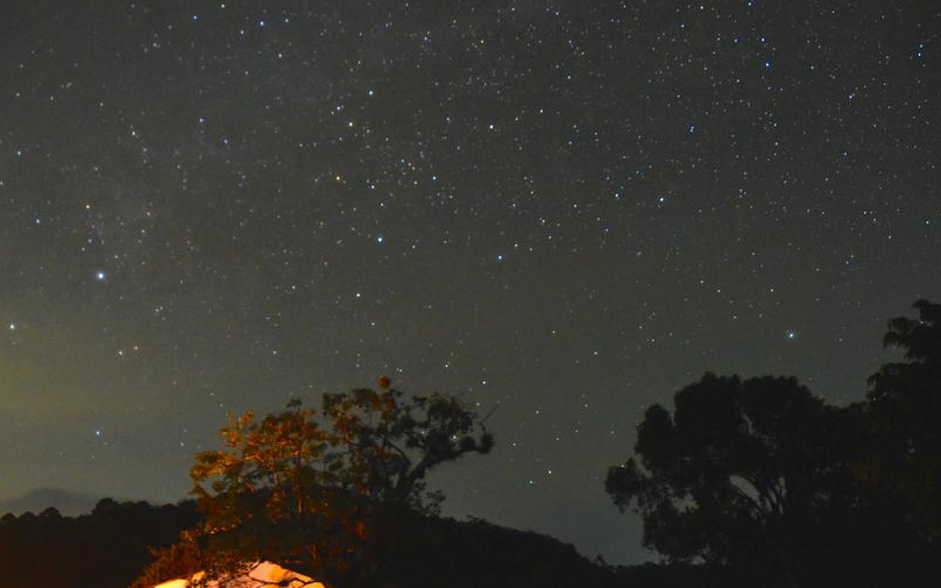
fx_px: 821
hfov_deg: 59.5
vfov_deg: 39.4
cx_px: 419
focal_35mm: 32
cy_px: 313
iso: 3200
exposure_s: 30
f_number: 3.5
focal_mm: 18
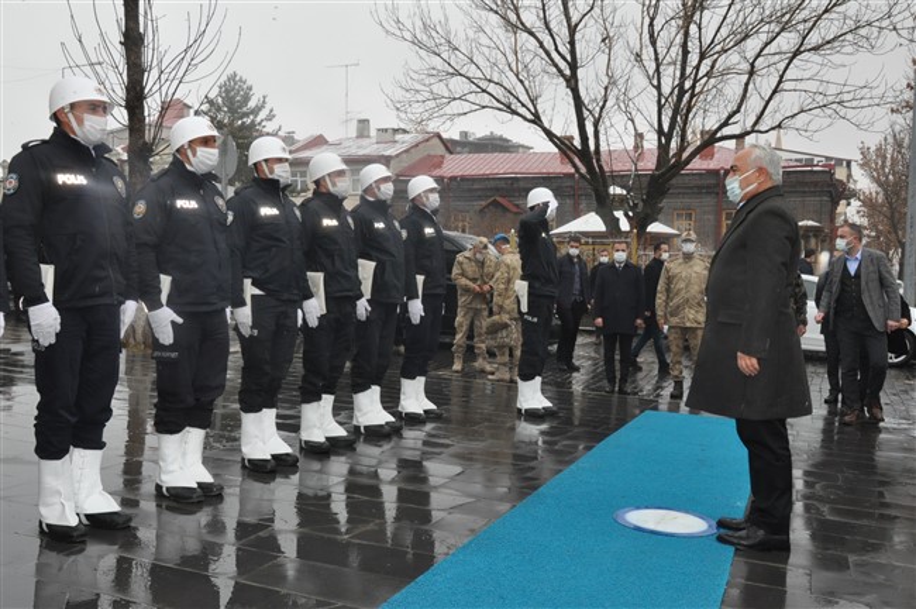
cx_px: 458
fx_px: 839
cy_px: 304
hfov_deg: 57.3
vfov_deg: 39.9
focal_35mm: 33
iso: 1250
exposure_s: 1/200
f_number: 13
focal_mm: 22
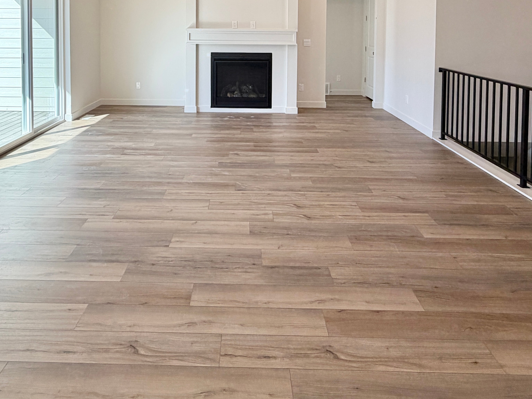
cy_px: 41
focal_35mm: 26
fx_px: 400
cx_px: 243
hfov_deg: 67.2
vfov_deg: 47.7
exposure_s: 1/195
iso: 50
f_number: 2.2
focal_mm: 2.22
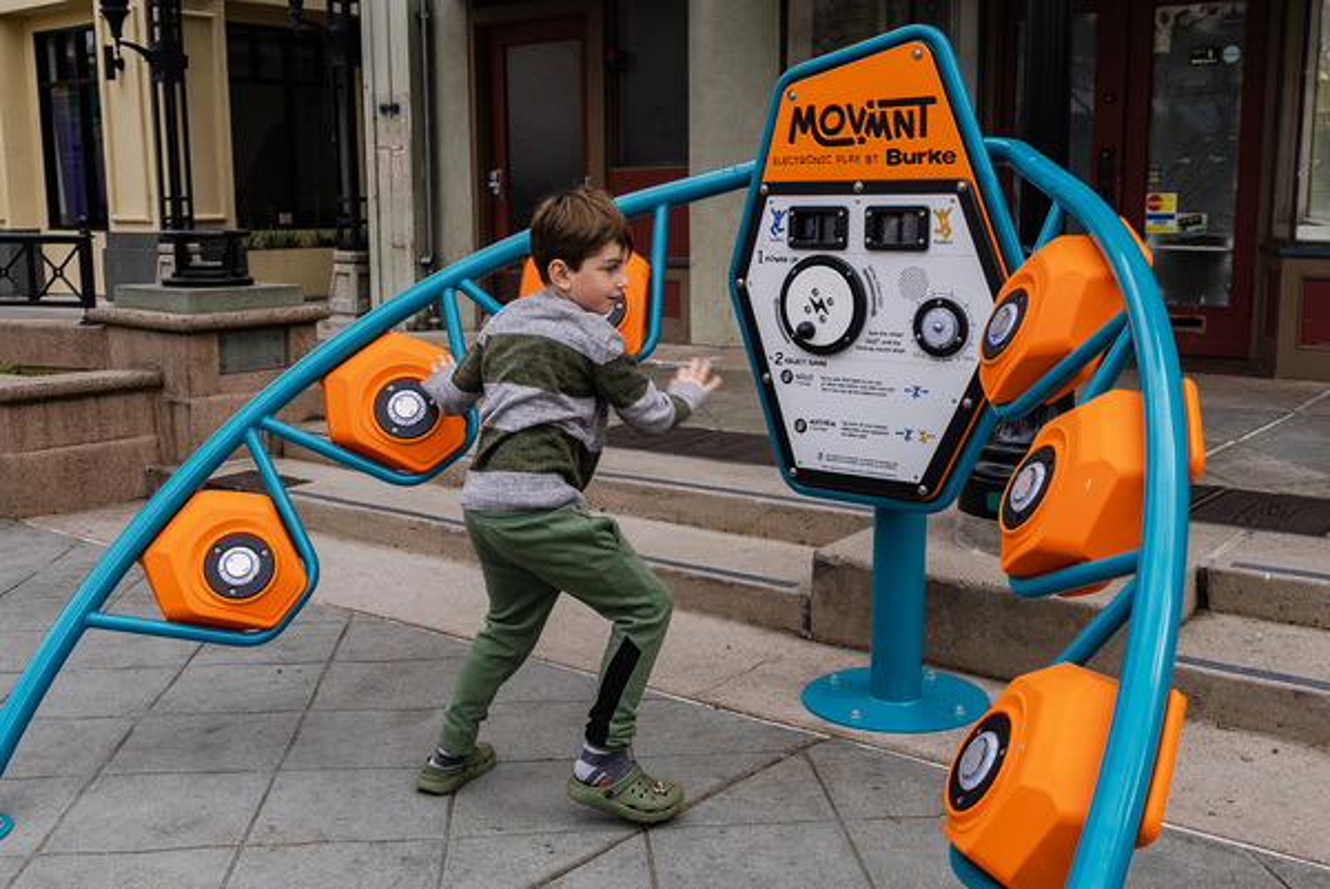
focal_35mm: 36
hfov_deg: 53.1
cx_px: 665
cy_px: 444
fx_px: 1331
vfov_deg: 36.9
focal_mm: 24
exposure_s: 1/200
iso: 80
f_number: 4.5
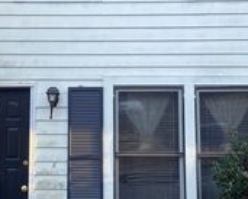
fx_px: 543
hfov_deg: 25.7
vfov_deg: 20.7
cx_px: 113
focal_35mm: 74
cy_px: 78
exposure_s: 1/122
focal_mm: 4.25
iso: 50
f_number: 1.8
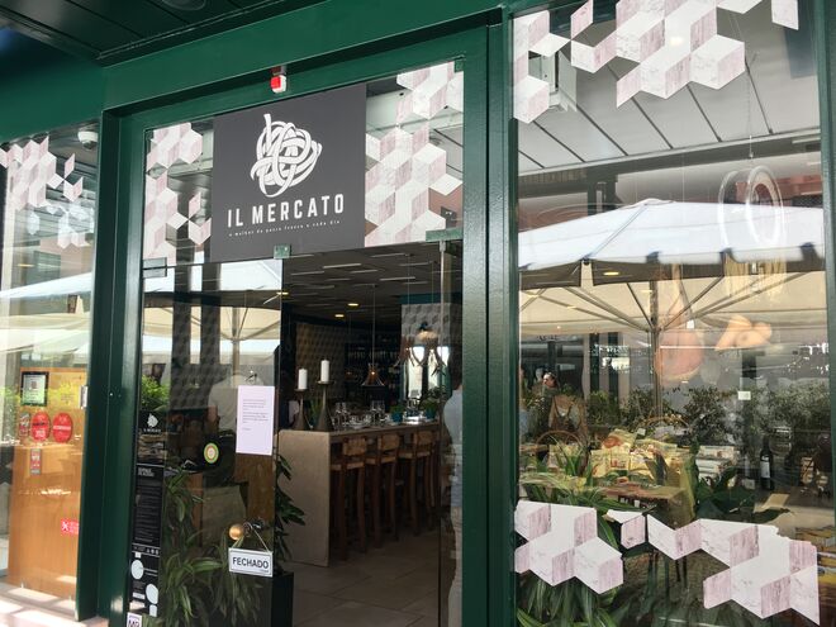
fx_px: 700
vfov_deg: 48.2
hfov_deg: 61.7
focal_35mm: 29
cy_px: 314
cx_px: 418
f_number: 2.2
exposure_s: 1/100
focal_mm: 4.15
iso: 32
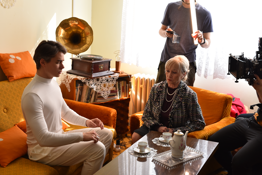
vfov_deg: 27.0
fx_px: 364
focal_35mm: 50
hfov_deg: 39.6
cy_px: 88
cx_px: 131
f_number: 4
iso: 450
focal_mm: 50
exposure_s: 1/60
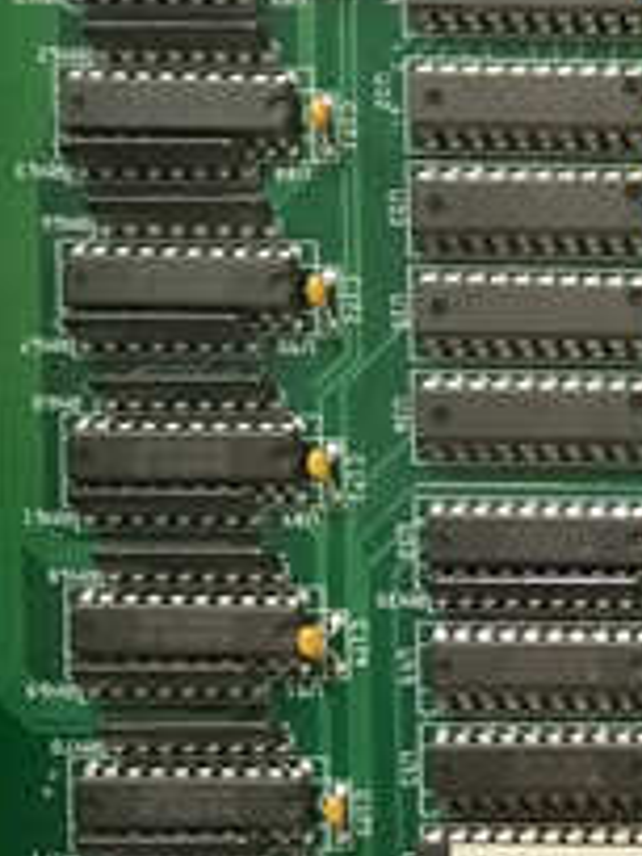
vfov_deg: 18.5
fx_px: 2522
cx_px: 1146
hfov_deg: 13.1
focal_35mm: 102
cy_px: 944
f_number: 1.8
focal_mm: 3.63
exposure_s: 1/24
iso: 386
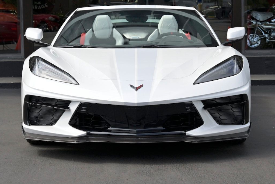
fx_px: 718
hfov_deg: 21.7
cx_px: 133
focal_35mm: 94
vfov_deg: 14.6
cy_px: 89
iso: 160
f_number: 9
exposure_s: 1/250
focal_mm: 75
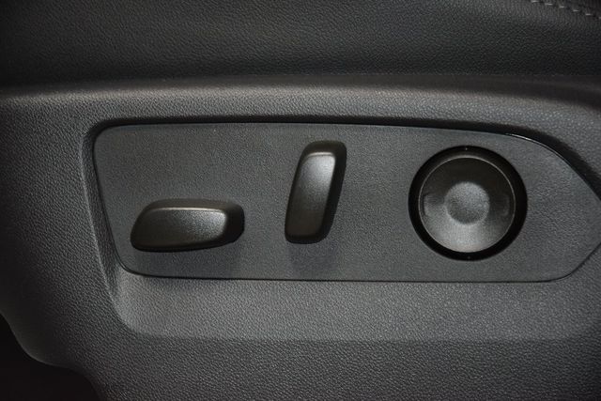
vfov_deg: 13.0
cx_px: 300
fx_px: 1753
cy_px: 200
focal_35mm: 105
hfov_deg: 19.5
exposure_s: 1/40
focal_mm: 70
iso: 1400
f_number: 4.5
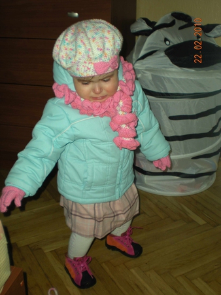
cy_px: 148
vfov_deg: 42.9
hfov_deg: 32.9
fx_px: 374
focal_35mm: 44
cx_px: 110
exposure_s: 1/60
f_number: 3.5
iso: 64
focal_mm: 7.4
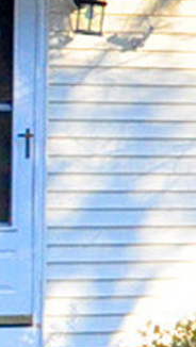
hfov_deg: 4.5
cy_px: 268
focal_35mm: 251
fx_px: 2313
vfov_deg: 8.6
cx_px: -543
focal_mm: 18
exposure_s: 1/125
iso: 1000
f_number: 8
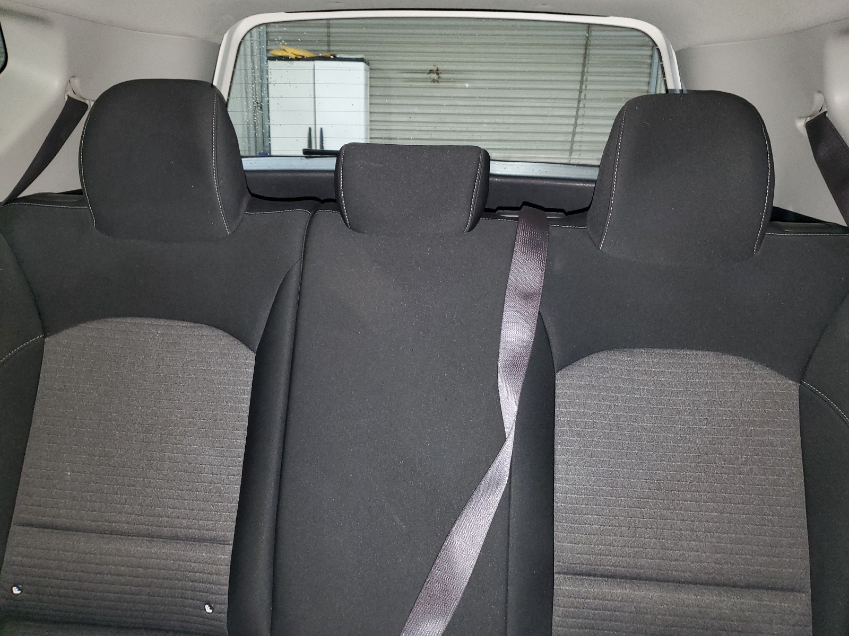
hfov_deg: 67.3
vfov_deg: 53.1
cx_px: 424
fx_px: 638
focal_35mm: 26
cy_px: 318
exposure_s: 1/12
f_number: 1.5
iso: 134
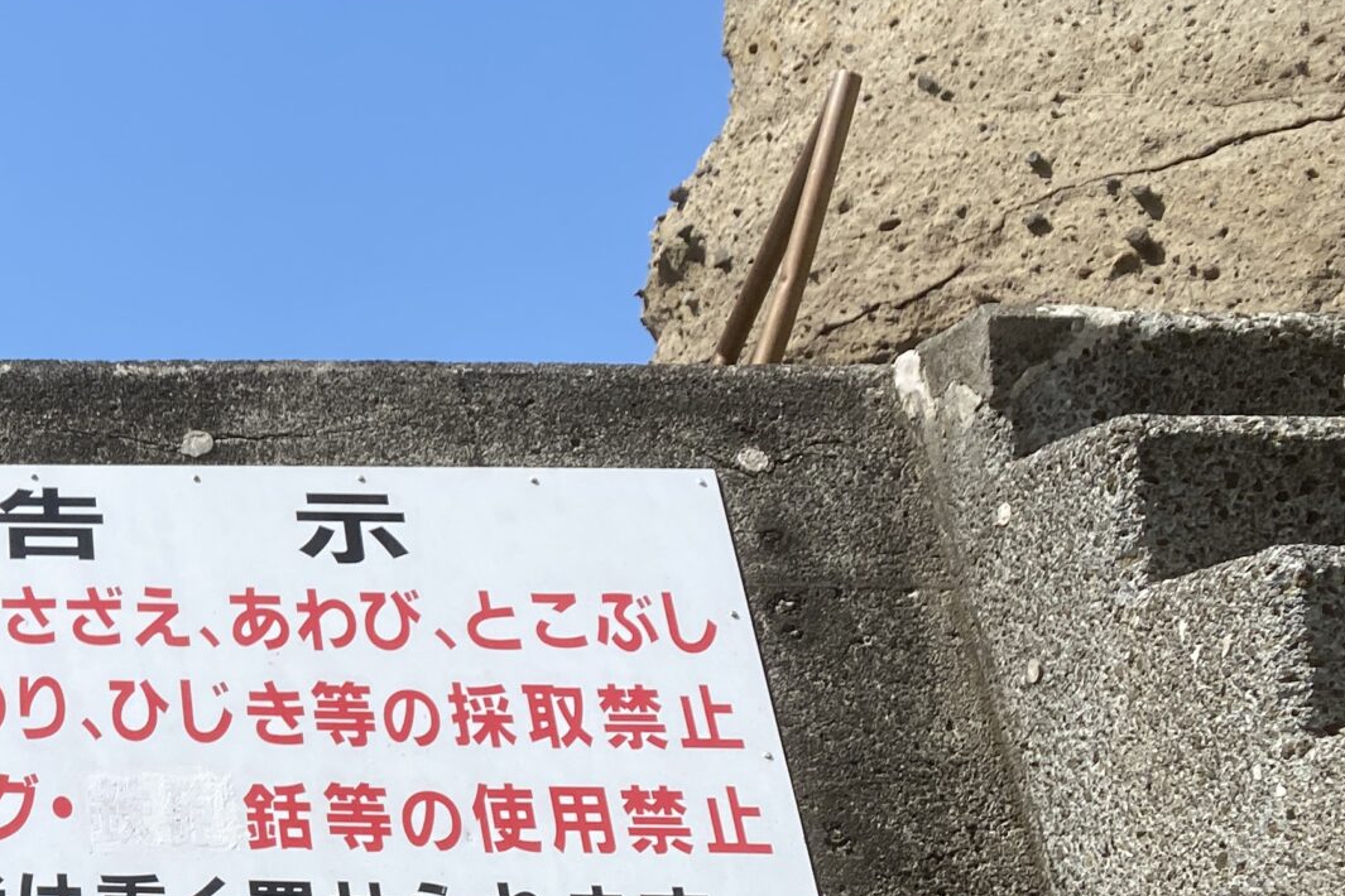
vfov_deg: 20.8
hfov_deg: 27.3
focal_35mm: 65
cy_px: 610
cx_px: -263
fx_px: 2428
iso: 32
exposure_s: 1/3497
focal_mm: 4.25
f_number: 1.8
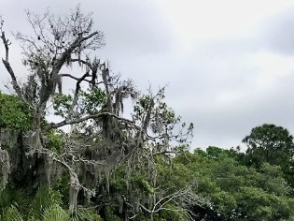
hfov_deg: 21.4
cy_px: 352
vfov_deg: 14.8
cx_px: 204
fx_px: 773
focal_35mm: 91
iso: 20
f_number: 1.8
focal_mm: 3.99
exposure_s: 1/1623
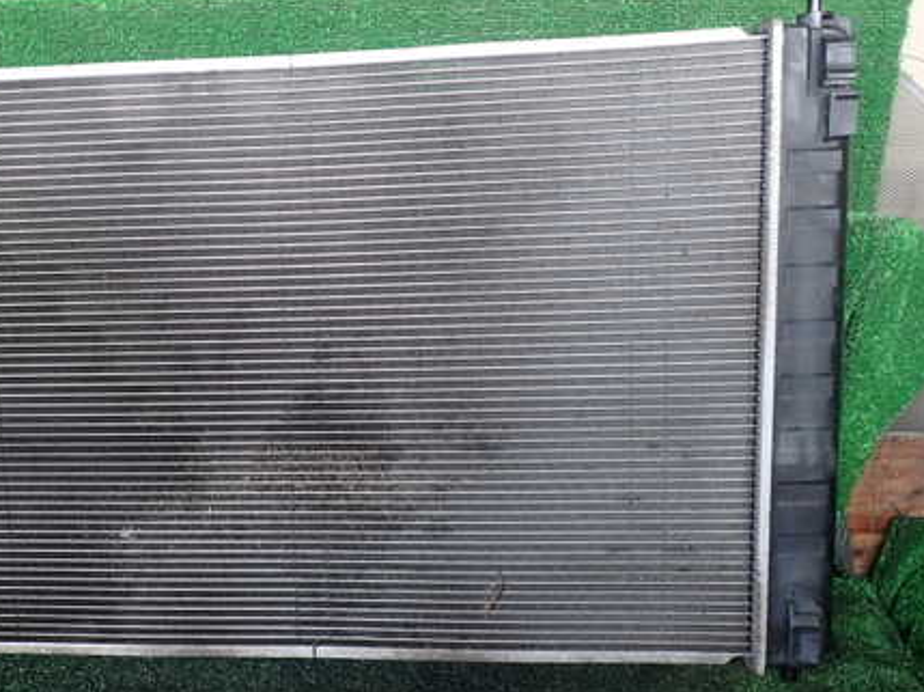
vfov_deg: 40.6
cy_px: 323
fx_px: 933
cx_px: 338
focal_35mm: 35
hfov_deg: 52.0
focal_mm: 4.5
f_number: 2.8
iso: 100
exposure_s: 1/60
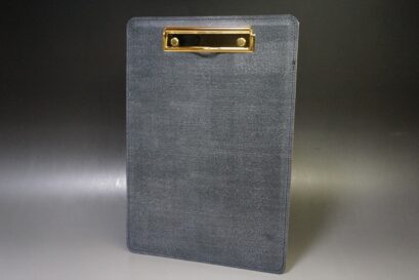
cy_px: 140
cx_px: 210
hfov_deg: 51.3
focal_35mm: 38
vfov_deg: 35.5
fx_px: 437
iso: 3200
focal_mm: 25
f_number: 4.5
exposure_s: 1/125
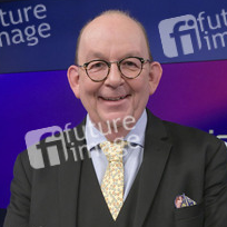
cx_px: 115
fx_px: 445
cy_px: 198
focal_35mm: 60
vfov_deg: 27.7
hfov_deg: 28.6
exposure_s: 1/200
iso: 2000
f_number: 7.1
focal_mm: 36
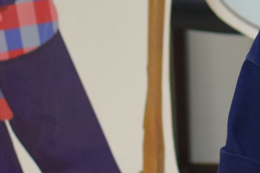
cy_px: -122
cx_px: 624
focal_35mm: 389
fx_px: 2809
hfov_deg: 5.1
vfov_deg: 3.5
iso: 1000
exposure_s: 1/250
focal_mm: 50
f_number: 3.5
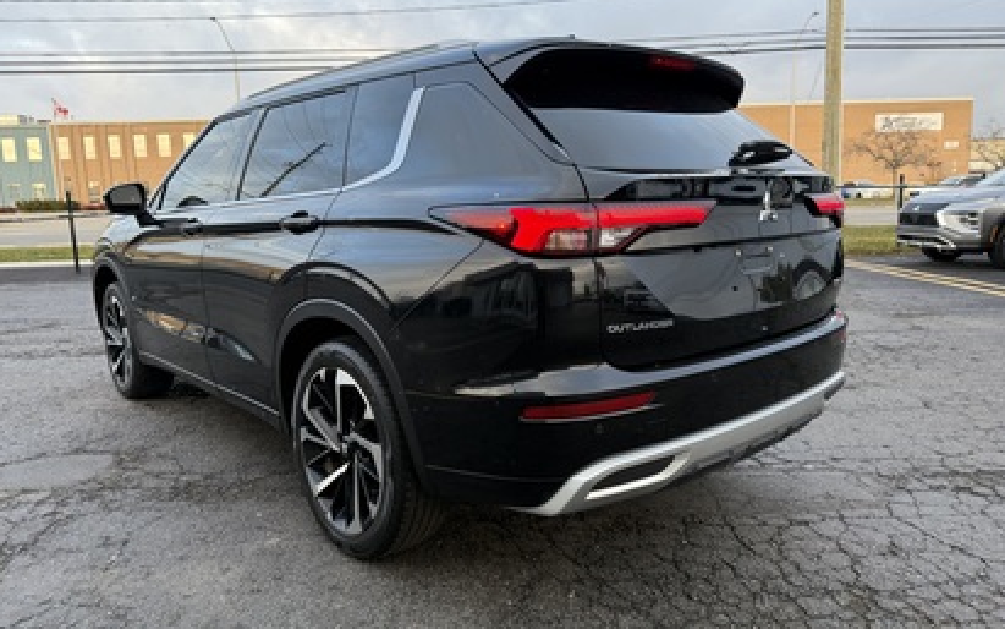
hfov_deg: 70.4
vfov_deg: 47.6
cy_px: 300
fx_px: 712
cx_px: 504
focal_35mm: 26
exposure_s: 1/361
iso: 100
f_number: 1.78
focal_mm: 6.76
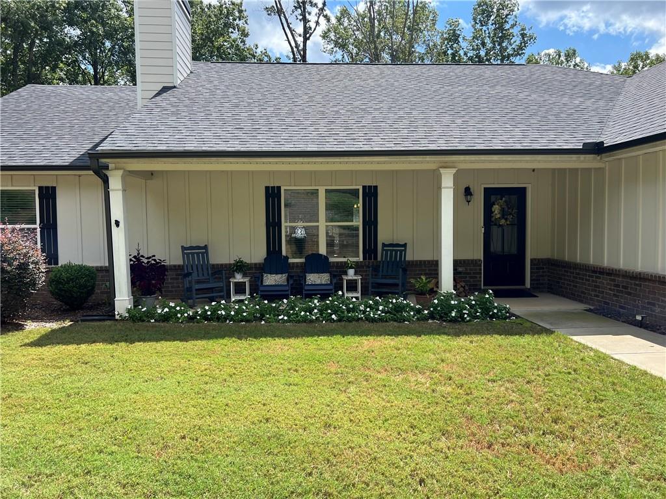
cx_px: 333
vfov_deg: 53.1
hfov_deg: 67.3
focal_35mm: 26
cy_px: 250
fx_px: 500
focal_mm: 5.7
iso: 50
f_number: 1.5
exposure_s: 1/1597
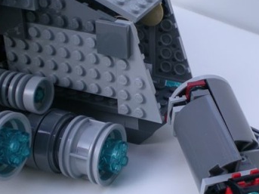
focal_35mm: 71
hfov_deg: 27.2
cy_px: 124
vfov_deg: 20.7
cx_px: 178
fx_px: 531
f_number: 3.1
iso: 62
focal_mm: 6.3
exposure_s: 1/59.6
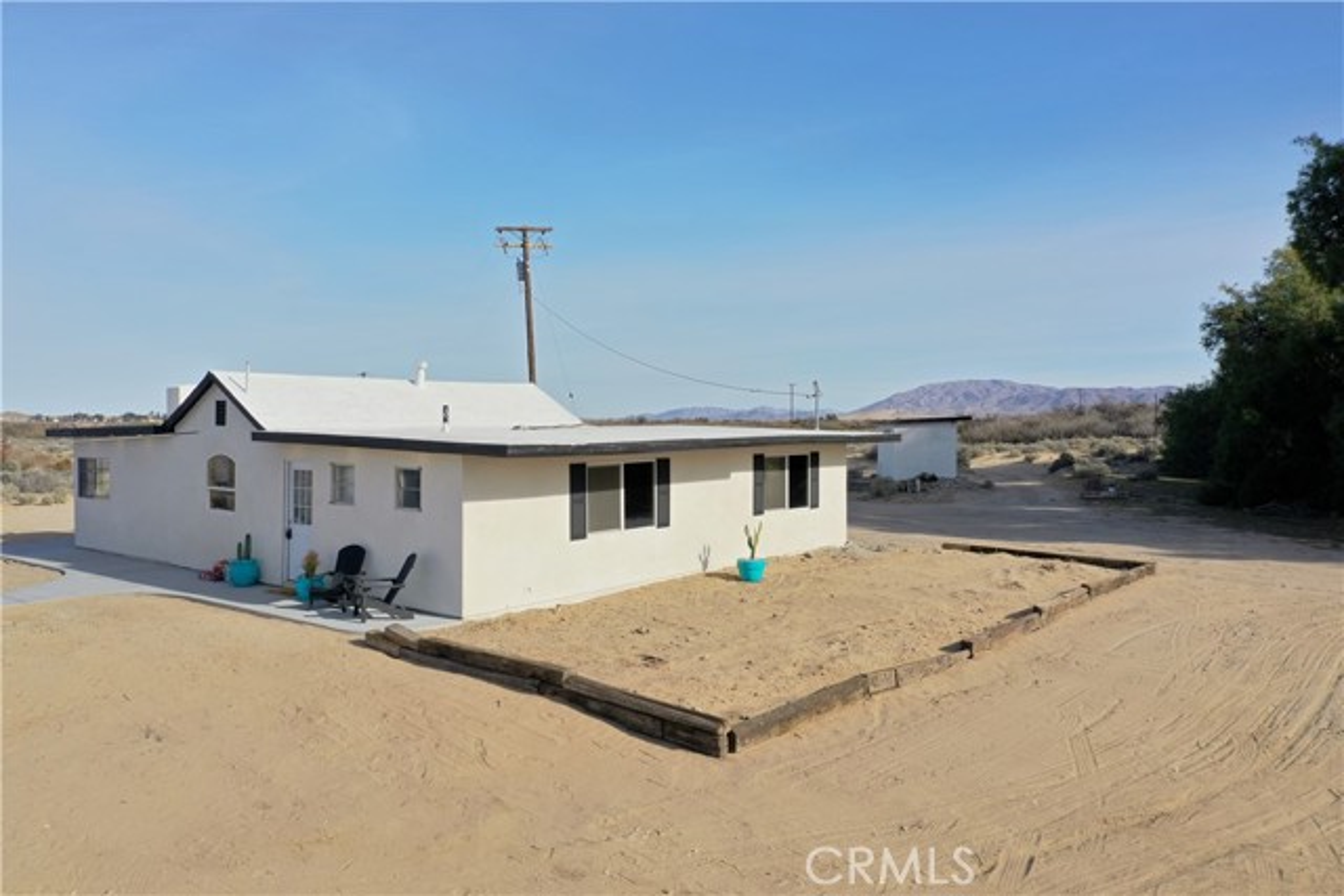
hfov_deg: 65.5
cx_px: 672
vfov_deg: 46.4
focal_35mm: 28
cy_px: 448
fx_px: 1046
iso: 100
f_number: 5.6
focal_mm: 10.26
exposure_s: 1/400
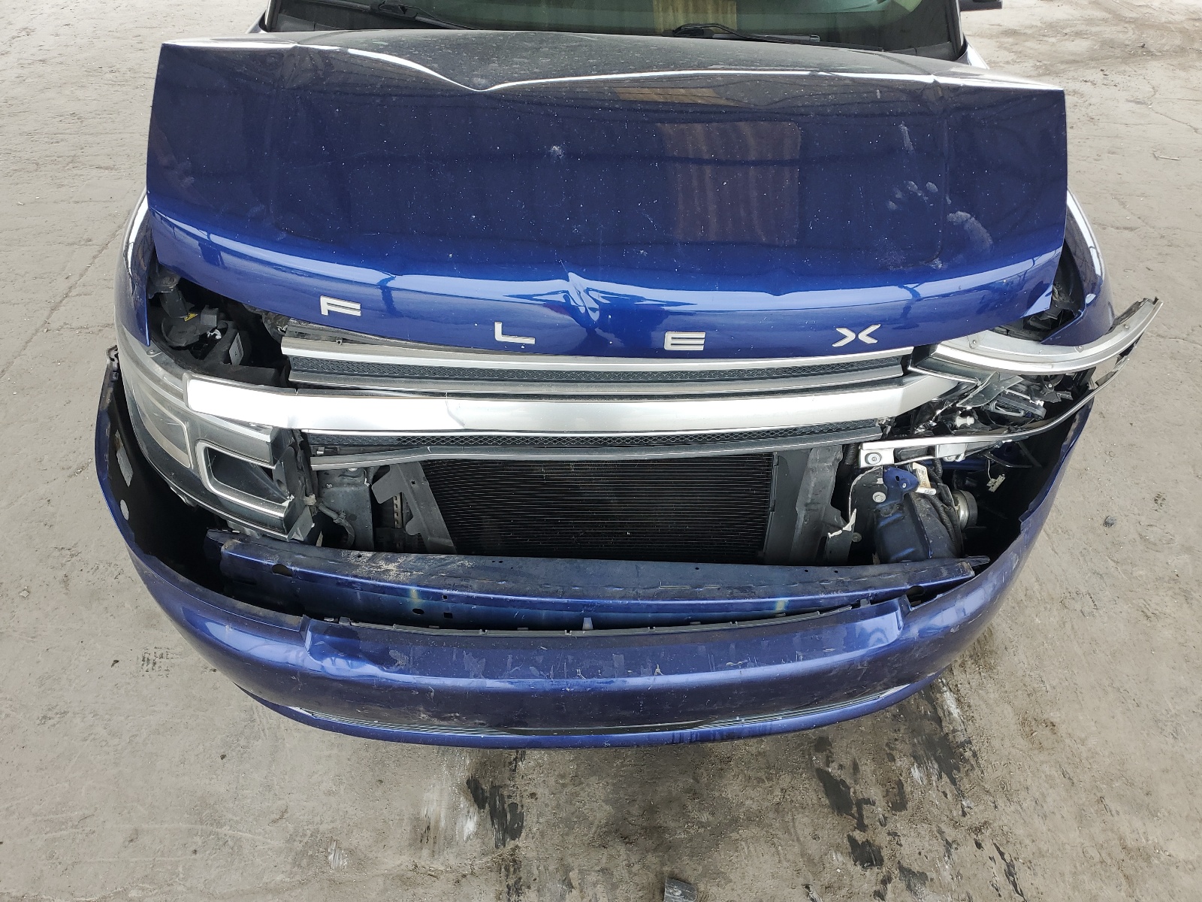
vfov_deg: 53.1
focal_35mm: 26
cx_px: 601
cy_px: 451
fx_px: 903
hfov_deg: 67.3
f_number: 1.5
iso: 50
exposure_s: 1/286
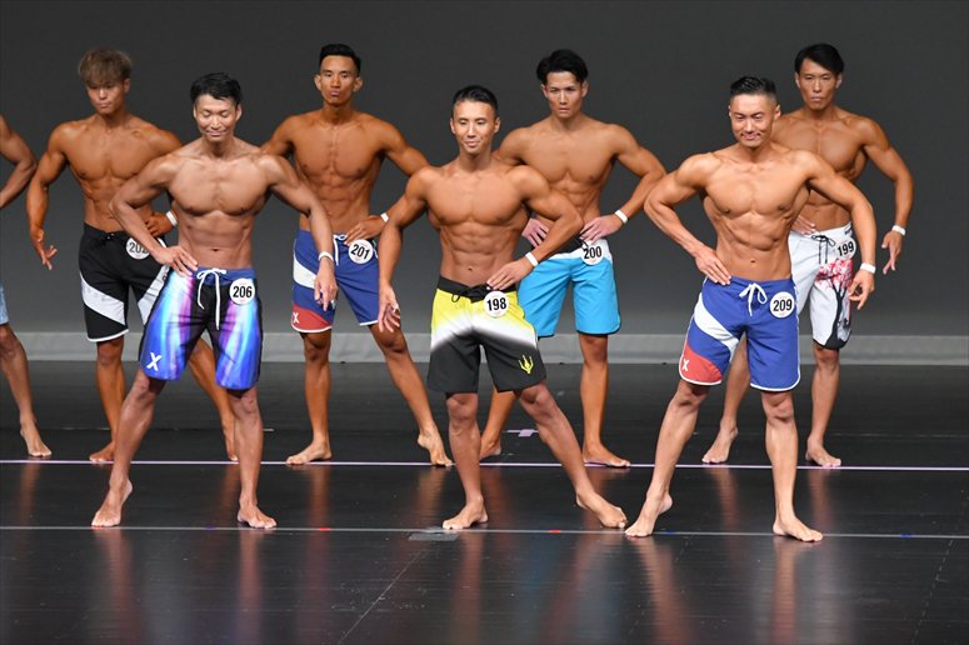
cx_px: 484
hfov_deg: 7.6
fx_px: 7264
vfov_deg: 5.1
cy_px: 322
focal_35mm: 270
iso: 4000
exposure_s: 1/400
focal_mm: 180
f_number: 5.6
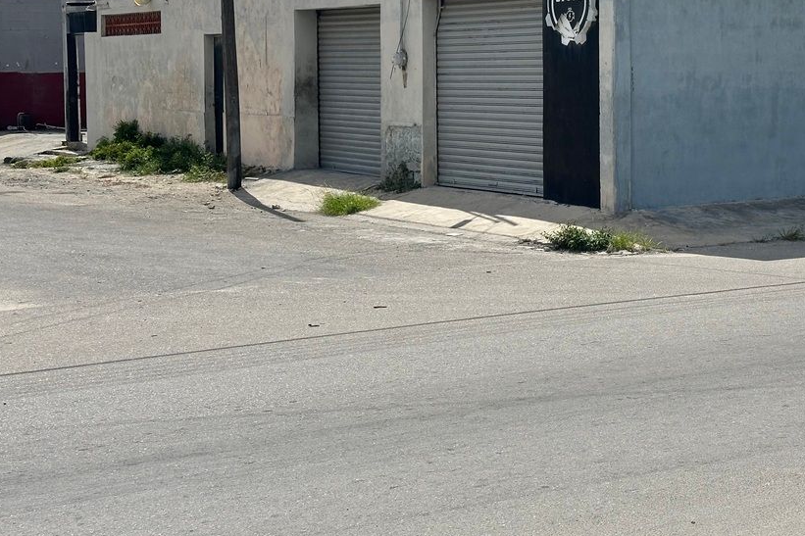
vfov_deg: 18.6
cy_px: 181
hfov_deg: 27.4
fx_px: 1632
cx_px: 582
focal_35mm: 73
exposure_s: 1/7634
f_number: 1.78
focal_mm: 6.86
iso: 64
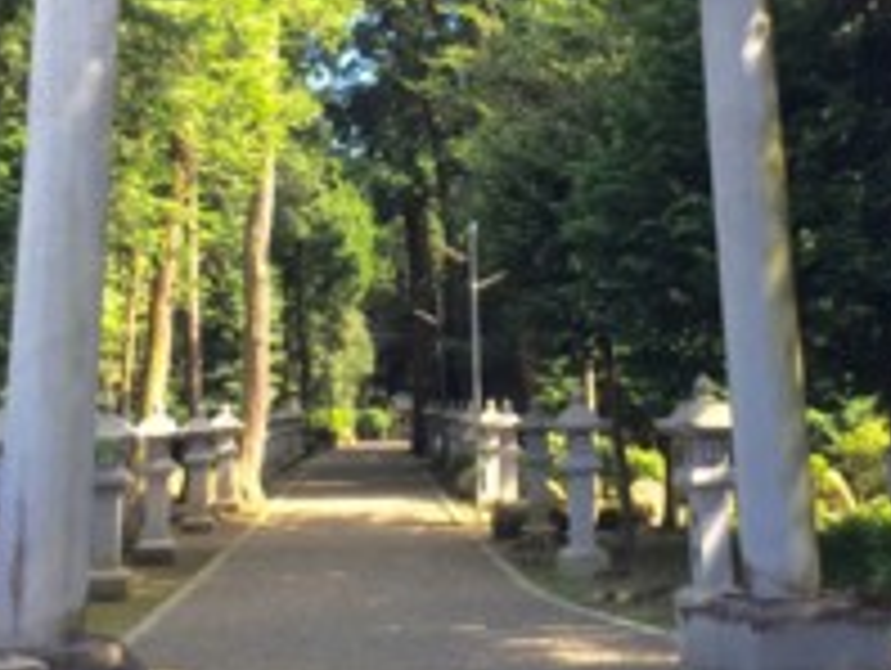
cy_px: 144
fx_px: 1701
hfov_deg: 29.3
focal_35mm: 66
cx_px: 490
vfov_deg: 22.0
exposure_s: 1/449
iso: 32
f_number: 2.2
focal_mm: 4.15
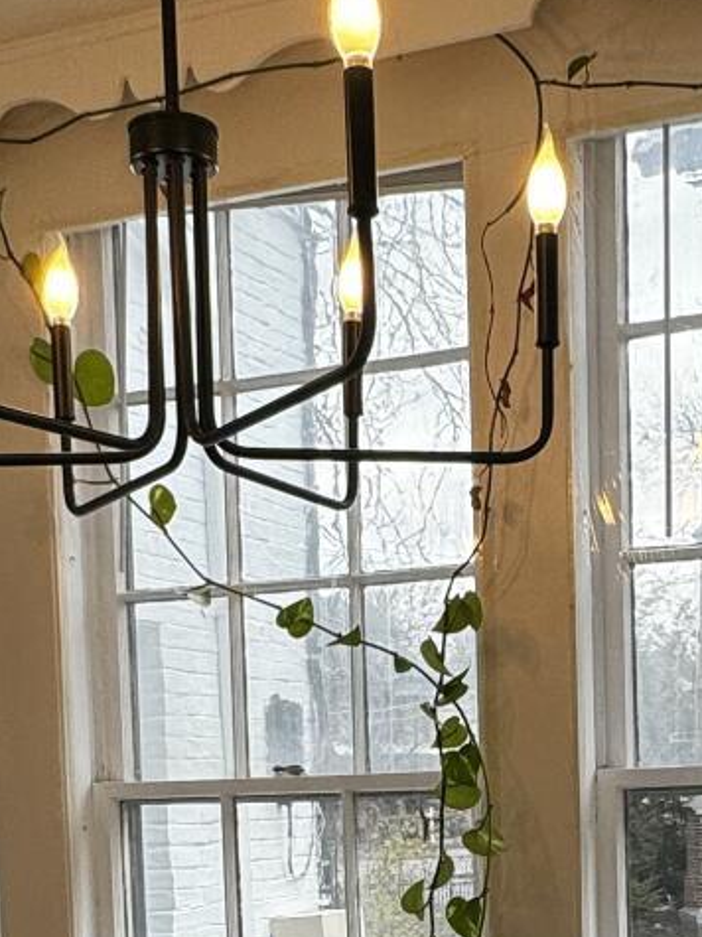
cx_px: 467
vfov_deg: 30.6
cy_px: 917
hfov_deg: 24.7
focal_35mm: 59
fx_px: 1596
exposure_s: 1/244
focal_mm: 2.22
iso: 40
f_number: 2.2
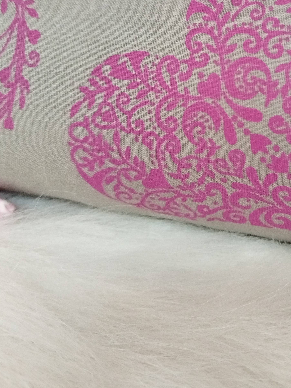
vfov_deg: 42.5
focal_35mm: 43
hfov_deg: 32.7
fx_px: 482
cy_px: 96
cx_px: 231
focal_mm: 4.95
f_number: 1.9
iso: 1000
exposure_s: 1/33.3
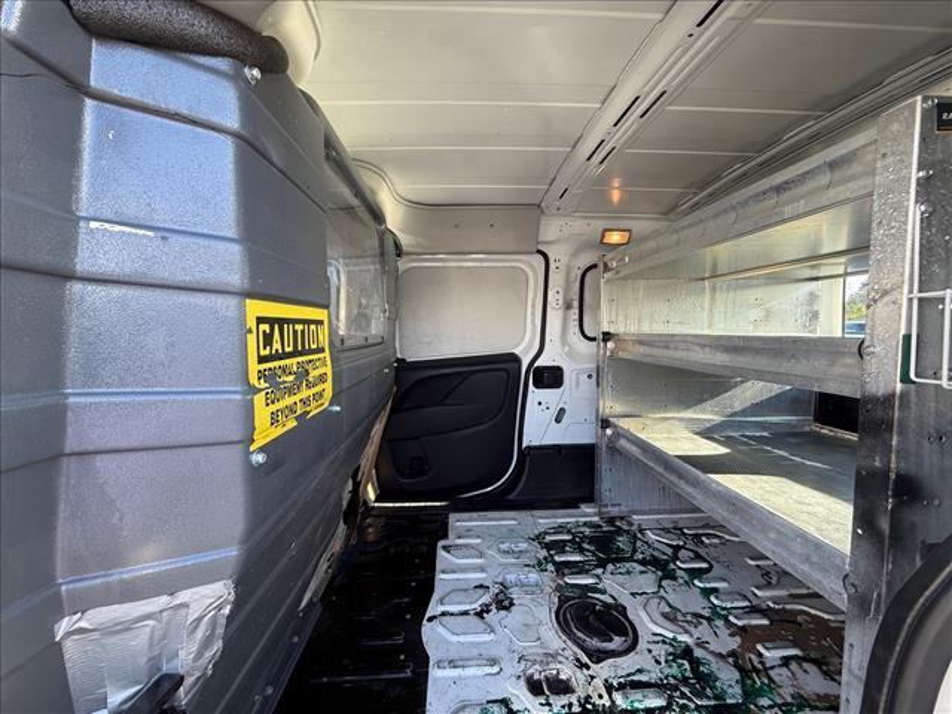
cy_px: 357
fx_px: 385
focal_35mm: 14
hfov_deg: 102.1
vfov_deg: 85.7
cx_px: 476
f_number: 2.2
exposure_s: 1/99
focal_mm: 2.22
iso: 80
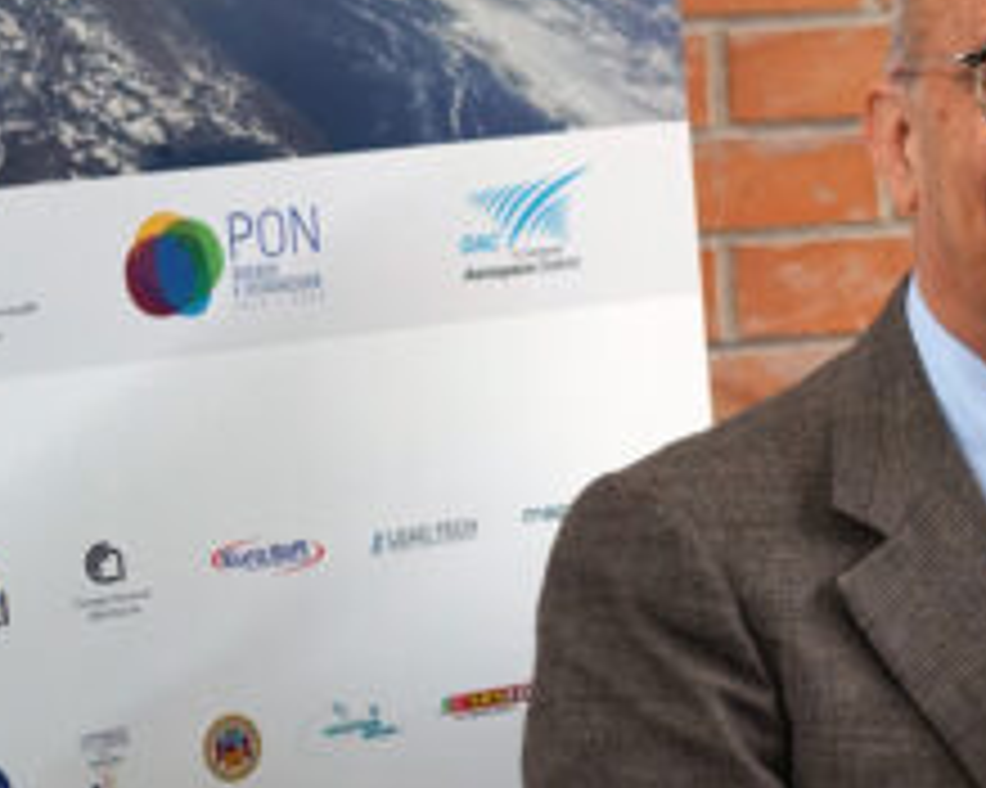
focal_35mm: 180
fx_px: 5250
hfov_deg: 10.6
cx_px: 1000
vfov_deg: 8.6
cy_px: 540
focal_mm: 70
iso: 4000
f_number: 4
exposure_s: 1/160
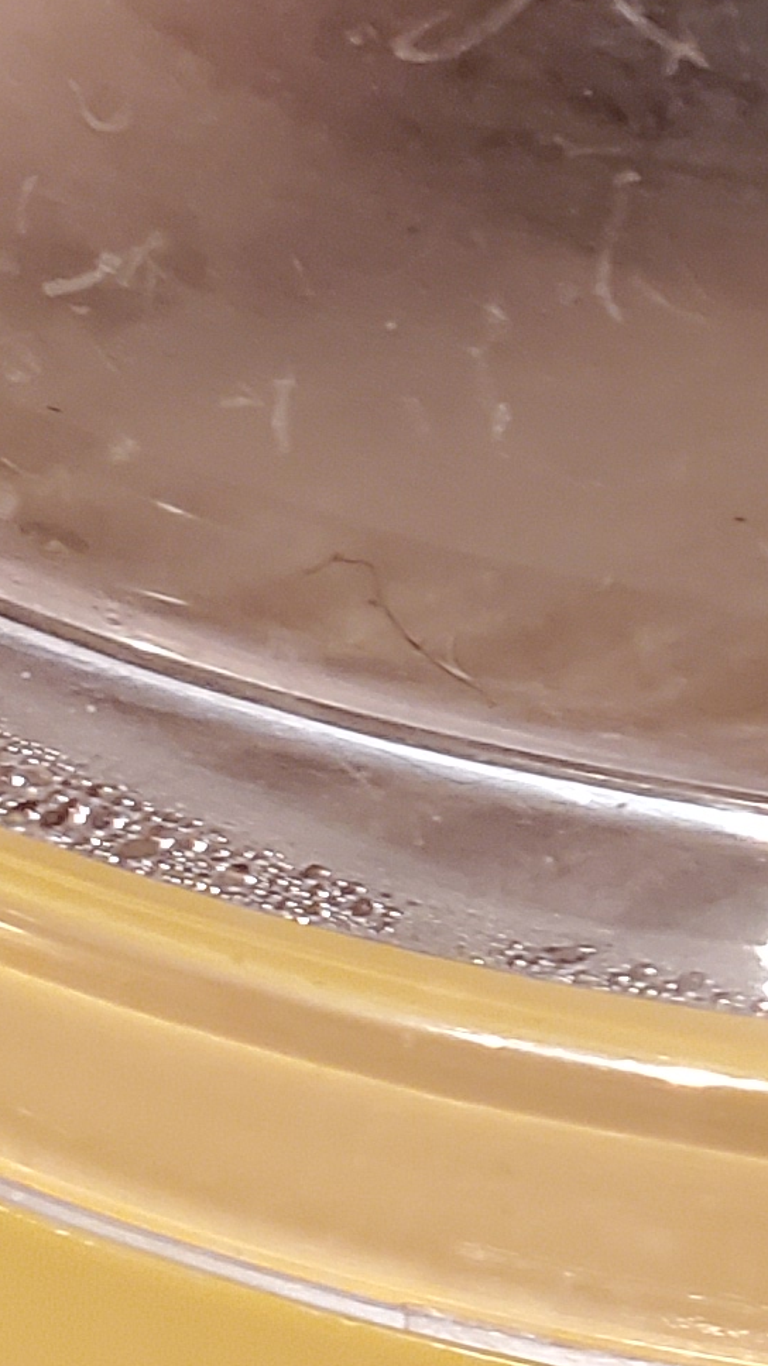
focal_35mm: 118
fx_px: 4275
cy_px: 306
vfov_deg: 18.0
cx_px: 1347
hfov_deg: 9.8
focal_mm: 4.3
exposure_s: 1/40
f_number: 2.4
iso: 320
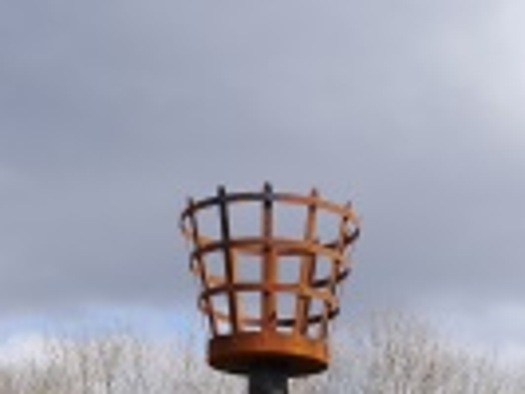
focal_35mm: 91
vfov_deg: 15.5
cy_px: 504
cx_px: 458
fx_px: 1381
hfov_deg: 21.1
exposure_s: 1/500
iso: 160
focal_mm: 14
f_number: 7.1
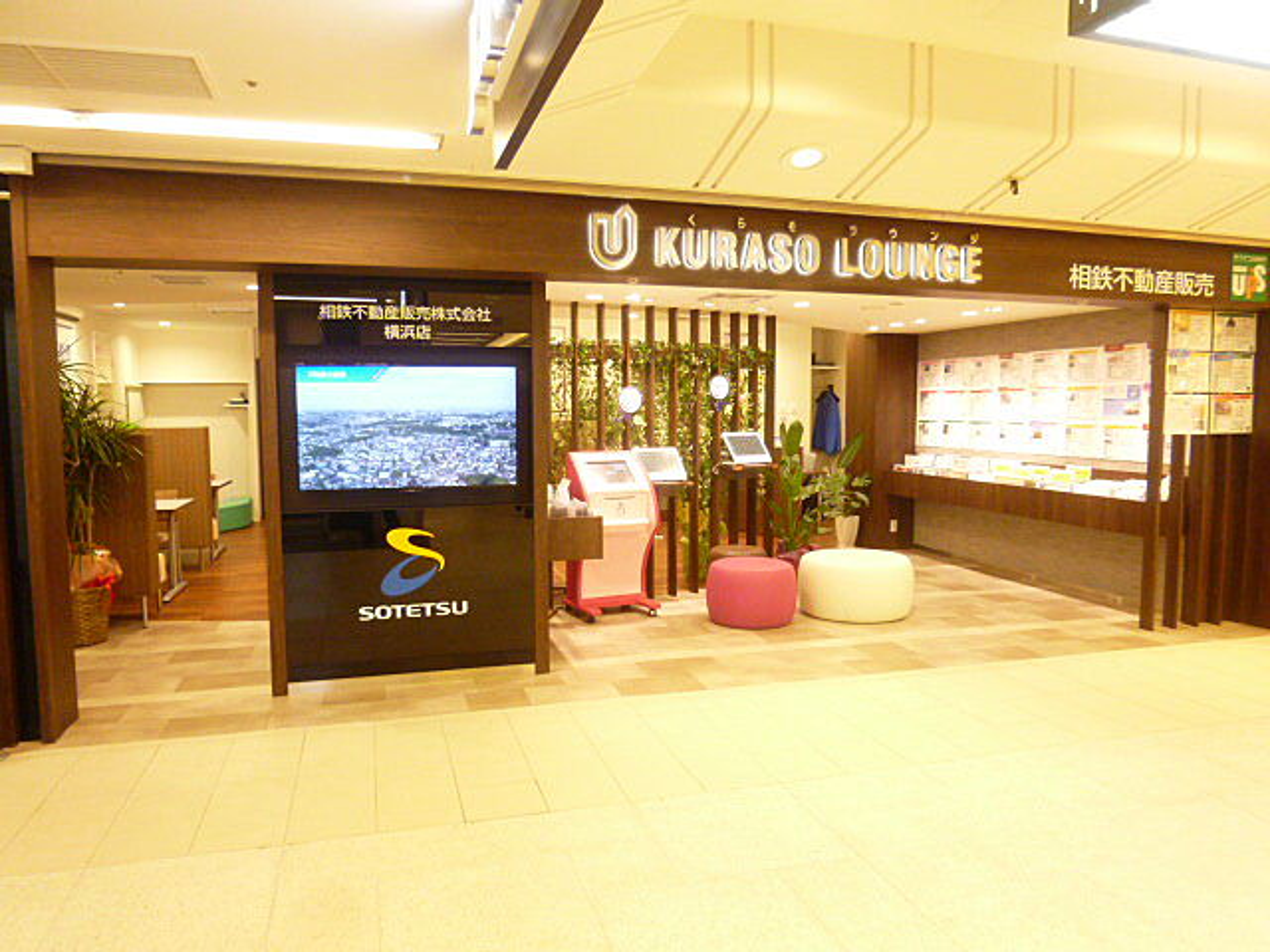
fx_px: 881
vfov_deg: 56.8
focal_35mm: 24
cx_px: 635
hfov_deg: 71.6
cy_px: 476
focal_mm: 4.3
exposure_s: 1/50
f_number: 2.5
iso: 400
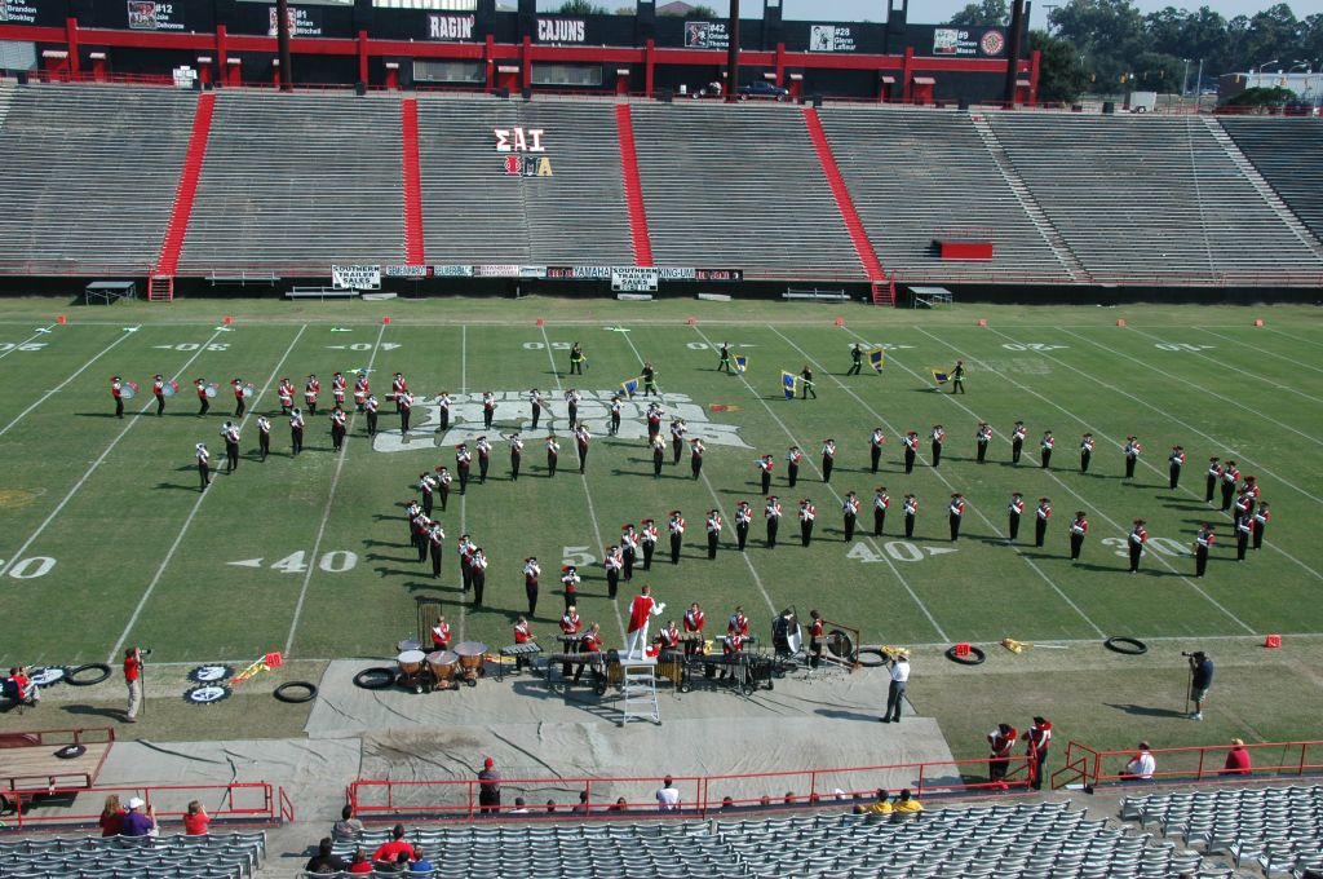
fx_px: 1431
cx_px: 662
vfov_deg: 34.1
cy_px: 440
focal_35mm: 39
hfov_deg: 49.6
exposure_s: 1/320
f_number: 9
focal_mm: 26
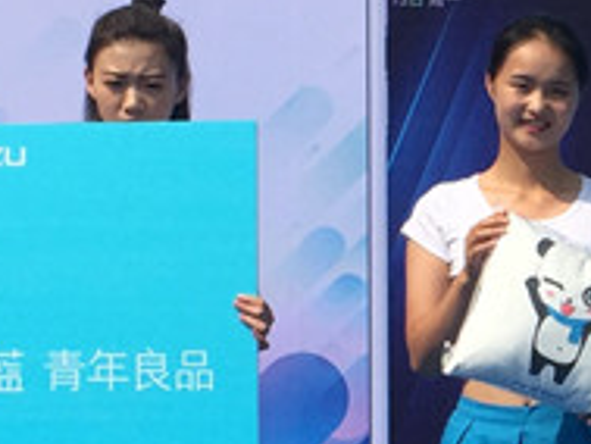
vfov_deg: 9.4
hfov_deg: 12.2
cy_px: 416
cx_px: 754
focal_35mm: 157
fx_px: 2682
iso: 32
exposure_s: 1/2825
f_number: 2.2
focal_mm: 4.15
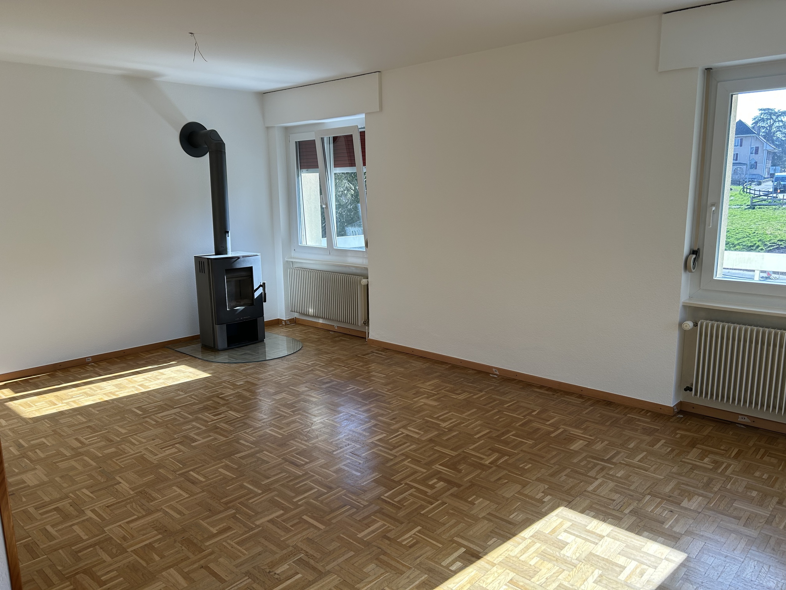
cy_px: 295
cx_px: 393
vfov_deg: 53.1
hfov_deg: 67.3
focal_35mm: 26
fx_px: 590
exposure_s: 1/380
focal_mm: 5.7
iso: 50
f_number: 1.5
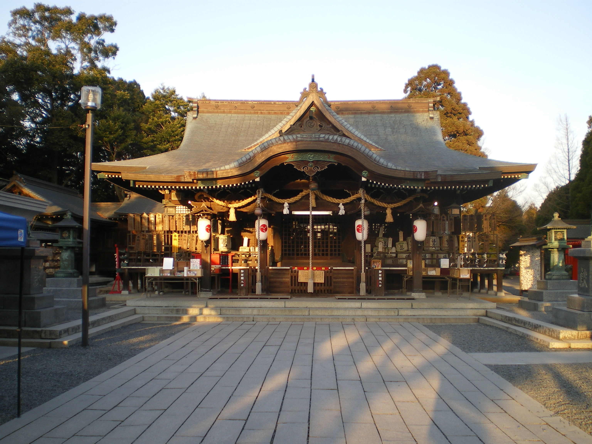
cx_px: 296
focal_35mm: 38
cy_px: 222
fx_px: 650
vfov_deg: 37.7
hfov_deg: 49.0
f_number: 3.1
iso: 64
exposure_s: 1/125
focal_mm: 6.3
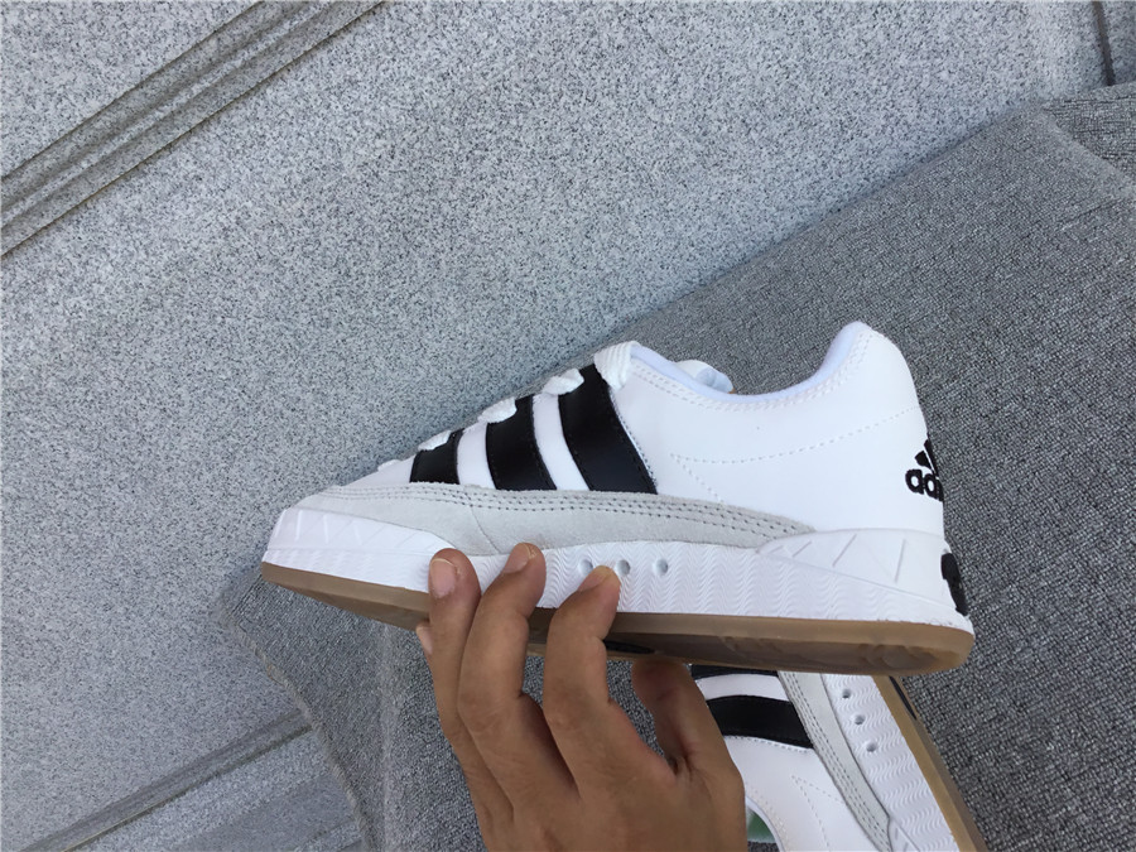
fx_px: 1017
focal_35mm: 31
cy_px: 426
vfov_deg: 45.4
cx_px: 568
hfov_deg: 58.4
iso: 25
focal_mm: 3.3
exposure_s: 1/679
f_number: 2.4
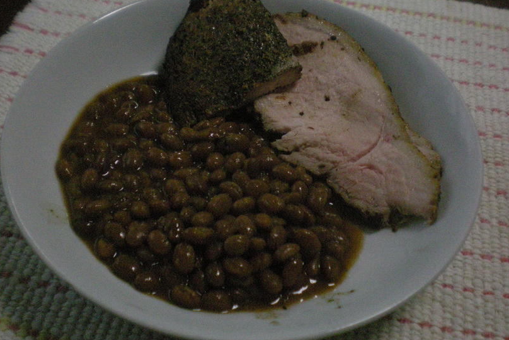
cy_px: 149
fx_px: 622
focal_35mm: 44
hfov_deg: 44.5
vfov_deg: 30.5
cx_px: 244
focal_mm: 6.3
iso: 735
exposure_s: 1/142
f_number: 3.1
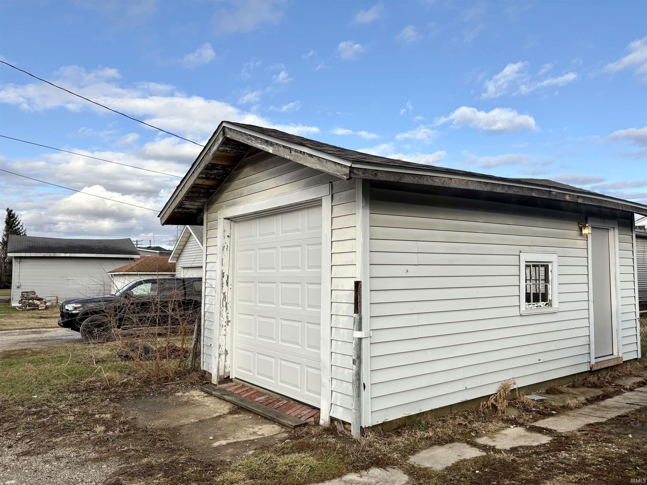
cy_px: 242
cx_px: 324
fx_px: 486
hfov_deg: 67.3
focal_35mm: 26
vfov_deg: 53.1
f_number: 1.6
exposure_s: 1/2283
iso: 50
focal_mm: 5.96
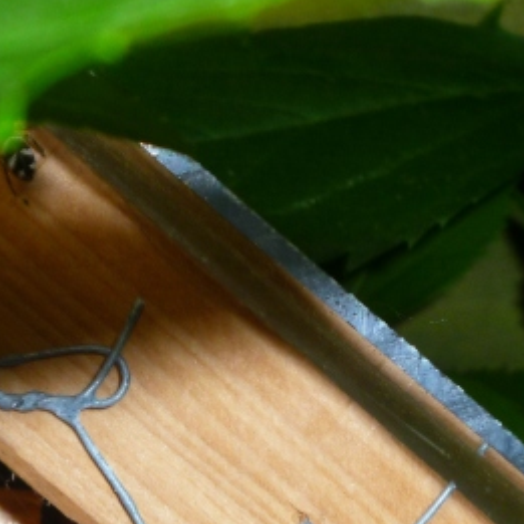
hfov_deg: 13.6
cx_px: 56
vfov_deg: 13.7
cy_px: 281
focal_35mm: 127
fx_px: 2175
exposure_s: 1/40
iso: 100
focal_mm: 8.8
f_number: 4.9
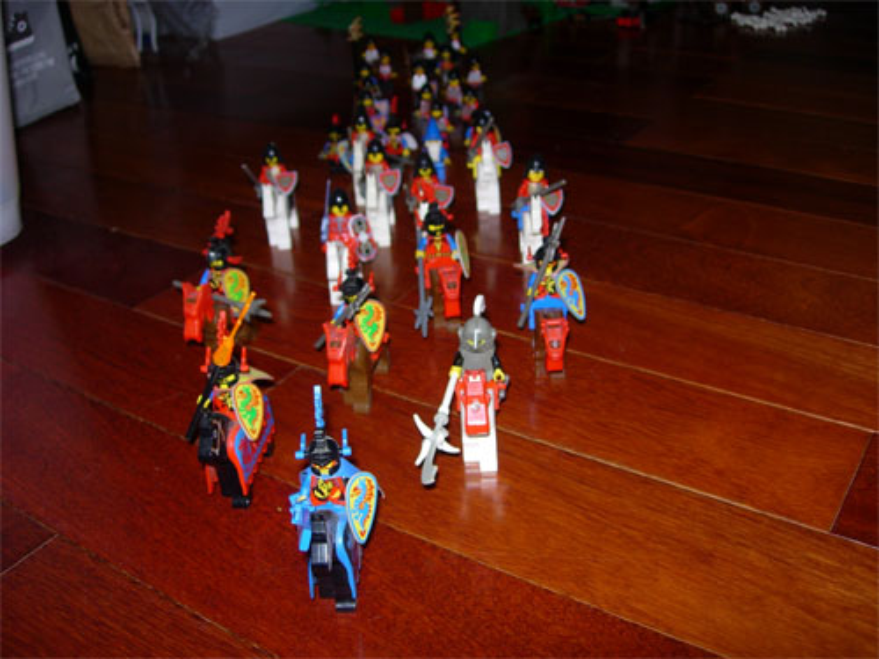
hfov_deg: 49.0
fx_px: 965
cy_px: 330
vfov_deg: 37.7
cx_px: 440
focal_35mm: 38
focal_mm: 7.8
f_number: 2.8
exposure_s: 1/64
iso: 79
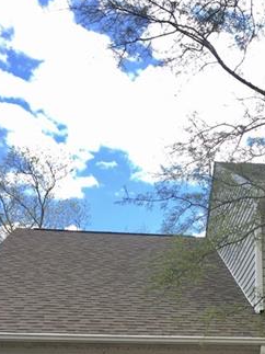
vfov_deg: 26.0
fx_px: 705
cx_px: 252
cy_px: 391
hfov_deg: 20.7
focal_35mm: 69
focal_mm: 4.15
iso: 32
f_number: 2.2
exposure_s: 1/732
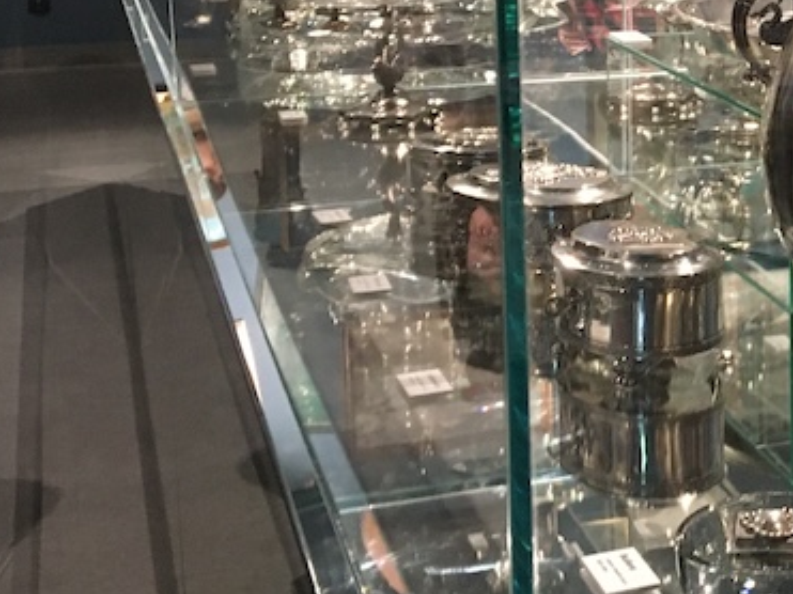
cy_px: 90
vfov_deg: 18.2
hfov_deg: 22.6
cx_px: 930
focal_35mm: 80
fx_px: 1832
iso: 200
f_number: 2.2
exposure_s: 1/17
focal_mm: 4.15
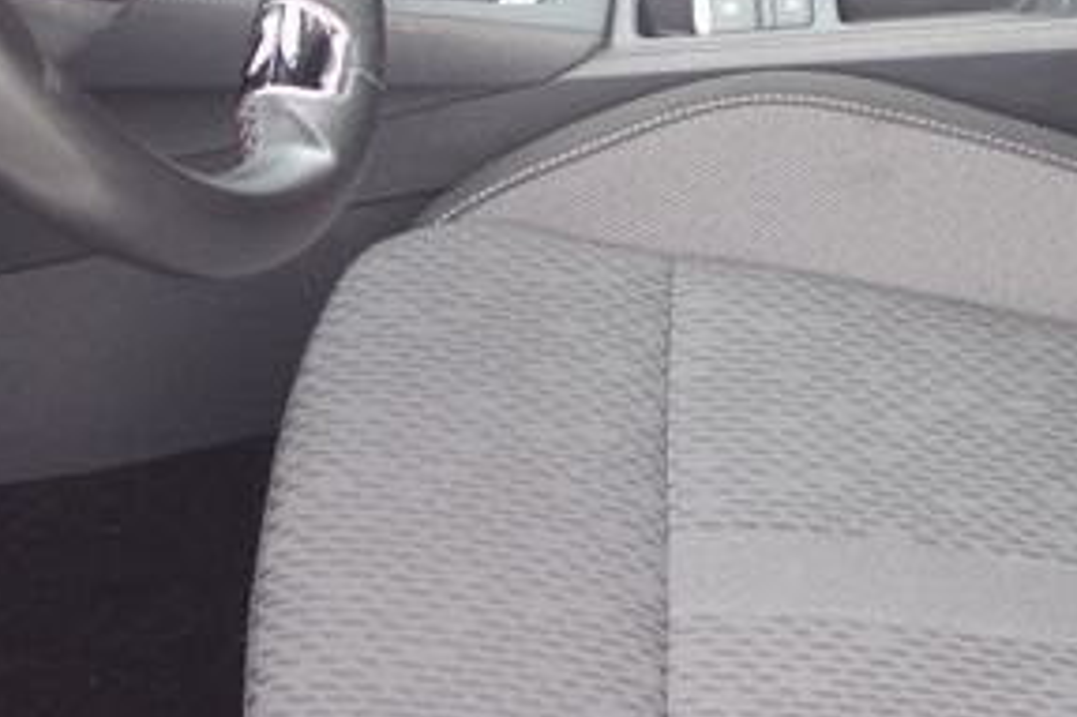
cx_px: 751
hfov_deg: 20.3
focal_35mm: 100
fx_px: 2990
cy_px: -246
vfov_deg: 13.1
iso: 125
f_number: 1.8
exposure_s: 1/60
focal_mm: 10.4
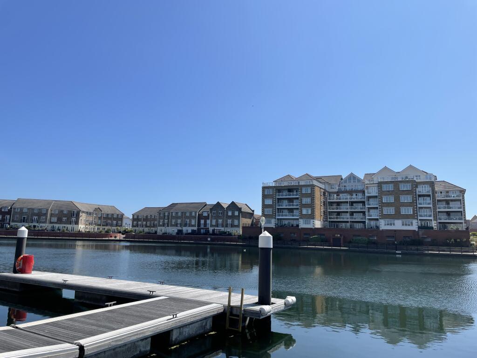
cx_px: 238
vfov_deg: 53.1
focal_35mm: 26
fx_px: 358
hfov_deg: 67.3
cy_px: 179
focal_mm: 4.2
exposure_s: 1/4831
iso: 32
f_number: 1.6
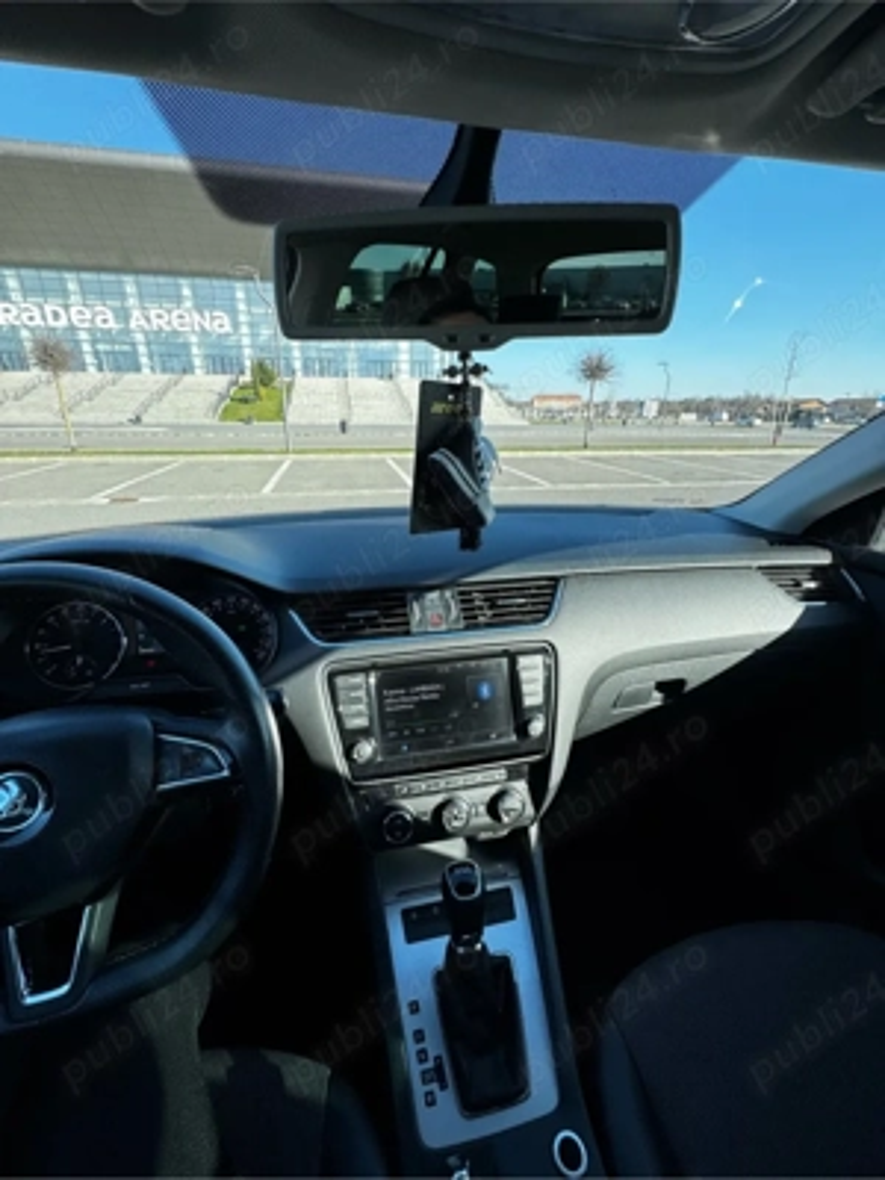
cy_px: 590
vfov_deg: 102.1
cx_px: 442
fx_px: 477
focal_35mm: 14
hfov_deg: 85.7
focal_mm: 2.22
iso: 40
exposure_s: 1/416
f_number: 2.2
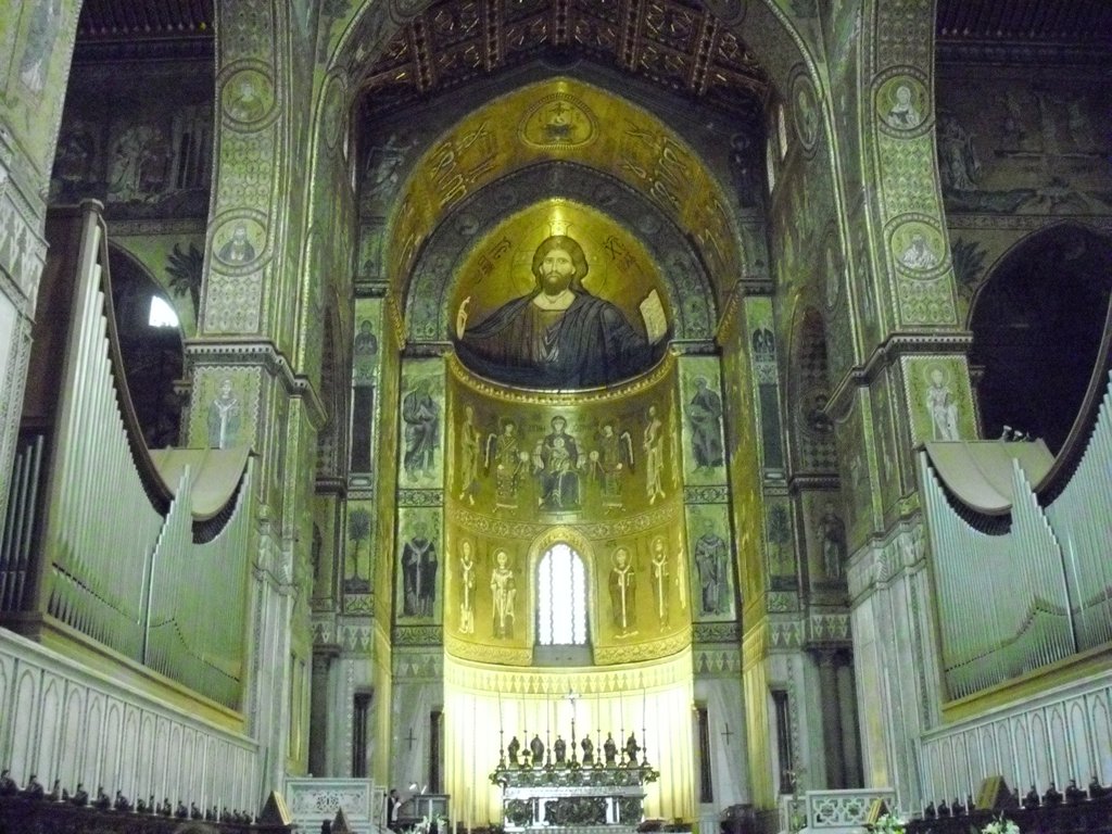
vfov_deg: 37.7
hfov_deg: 49.0
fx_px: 1221
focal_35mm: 38
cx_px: 556
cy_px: 417
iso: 1600
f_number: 2.8
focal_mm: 6.2
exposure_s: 1/25
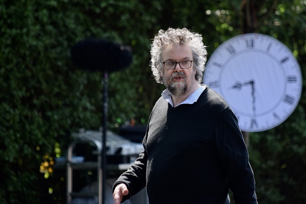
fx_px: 3825
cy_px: 102
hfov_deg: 4.6
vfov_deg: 3.1
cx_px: 153
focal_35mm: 450
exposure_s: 1/500
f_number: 5.6
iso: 800
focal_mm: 300
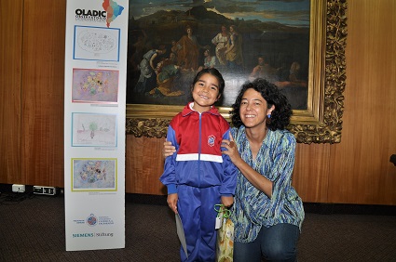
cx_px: 198
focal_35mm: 27
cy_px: 131
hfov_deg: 67.5
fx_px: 297
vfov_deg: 47.8
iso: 200
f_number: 5
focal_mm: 18
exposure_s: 1/50
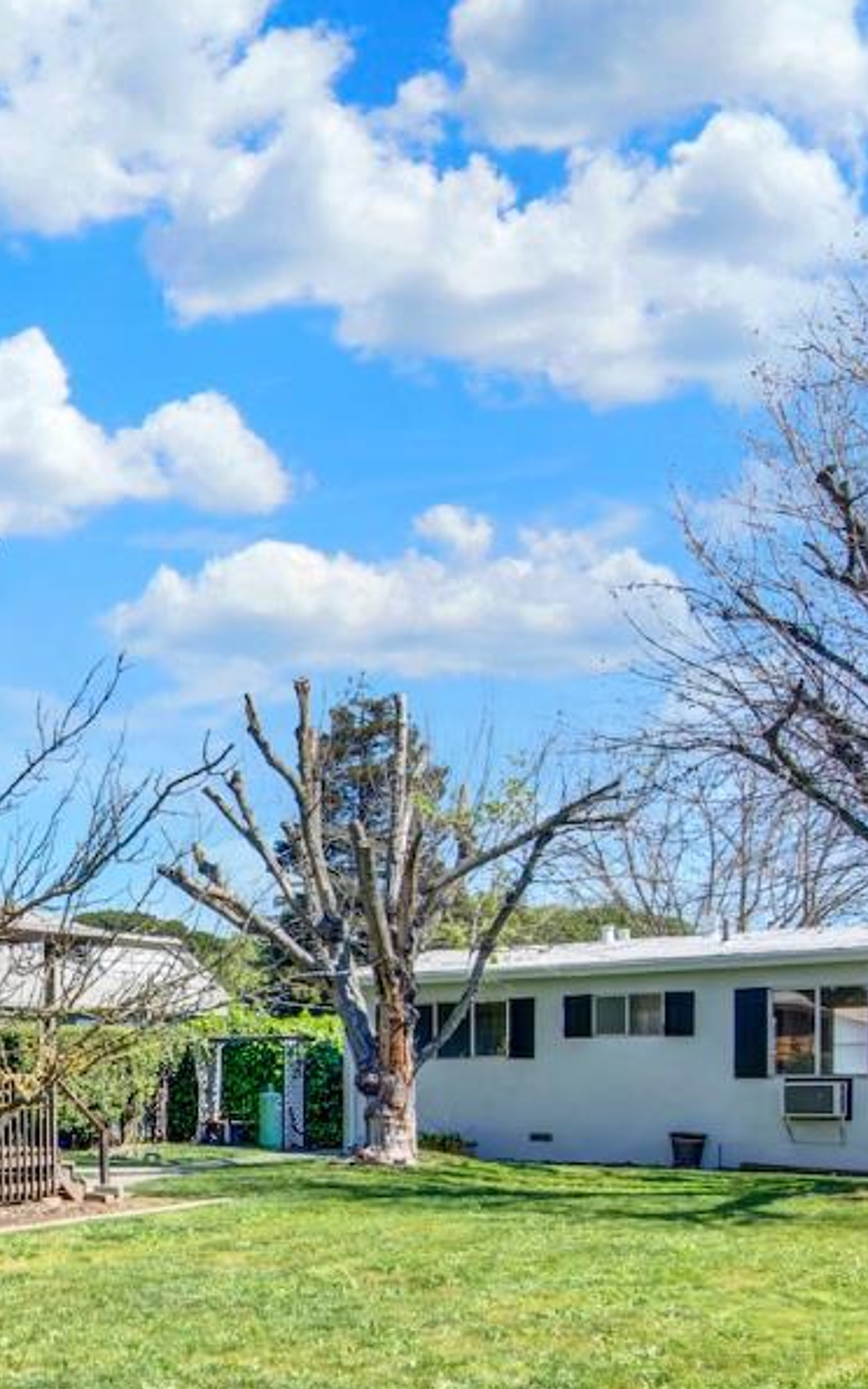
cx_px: -86
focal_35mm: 36
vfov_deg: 51.2
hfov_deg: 31.4
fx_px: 1362
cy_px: 1076
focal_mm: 14
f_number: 14
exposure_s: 1/50
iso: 100
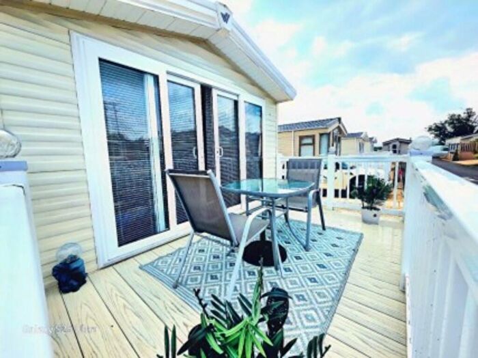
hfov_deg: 106.2
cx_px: 239
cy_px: 179
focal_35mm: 13
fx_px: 179
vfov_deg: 89.8
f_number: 1.9
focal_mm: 2.2
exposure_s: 1/2500
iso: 40
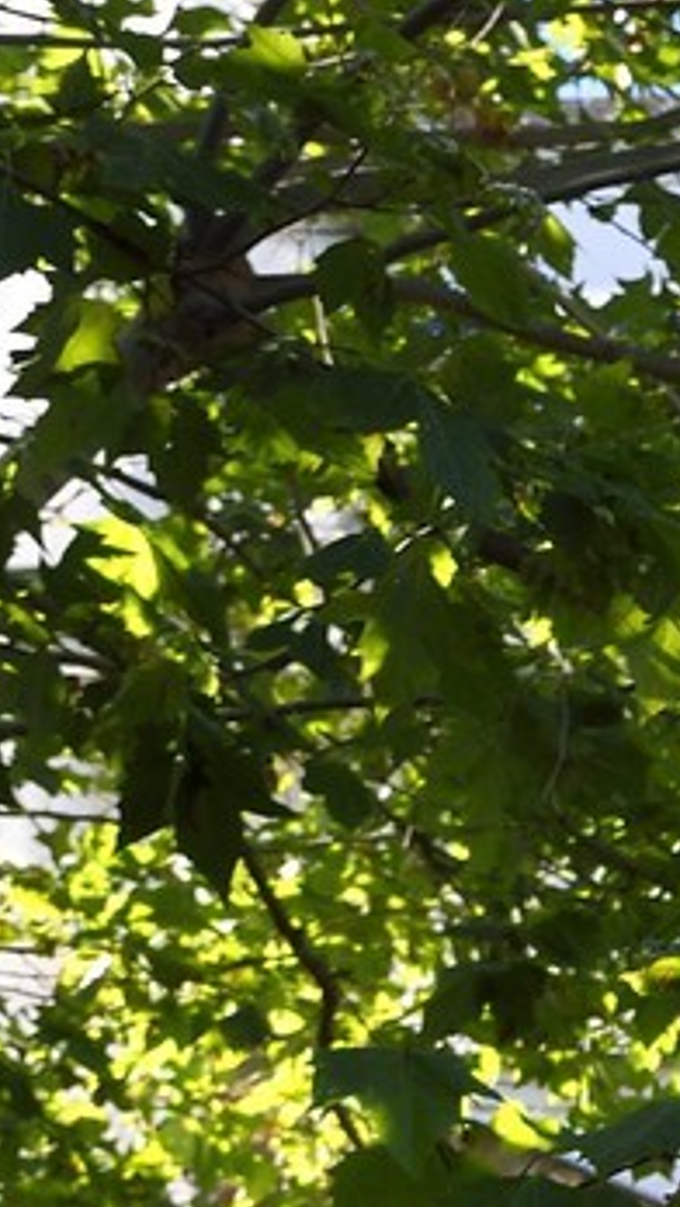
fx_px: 6789
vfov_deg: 9.9
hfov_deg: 5.3
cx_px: 2359
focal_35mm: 212
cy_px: 1651
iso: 400
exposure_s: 1/250
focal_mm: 44
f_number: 8
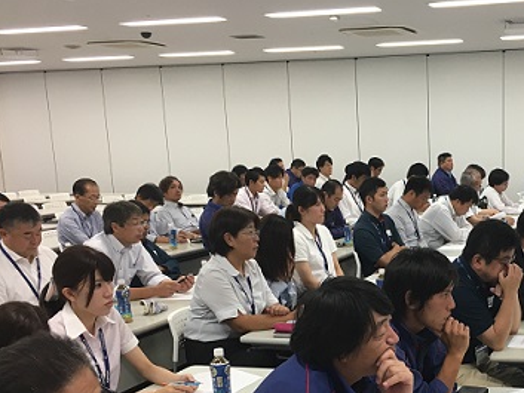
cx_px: 426
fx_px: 803
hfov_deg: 34.9
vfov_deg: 27.1
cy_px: 303
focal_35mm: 53
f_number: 2.2
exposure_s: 1/30
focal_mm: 4.15
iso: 32
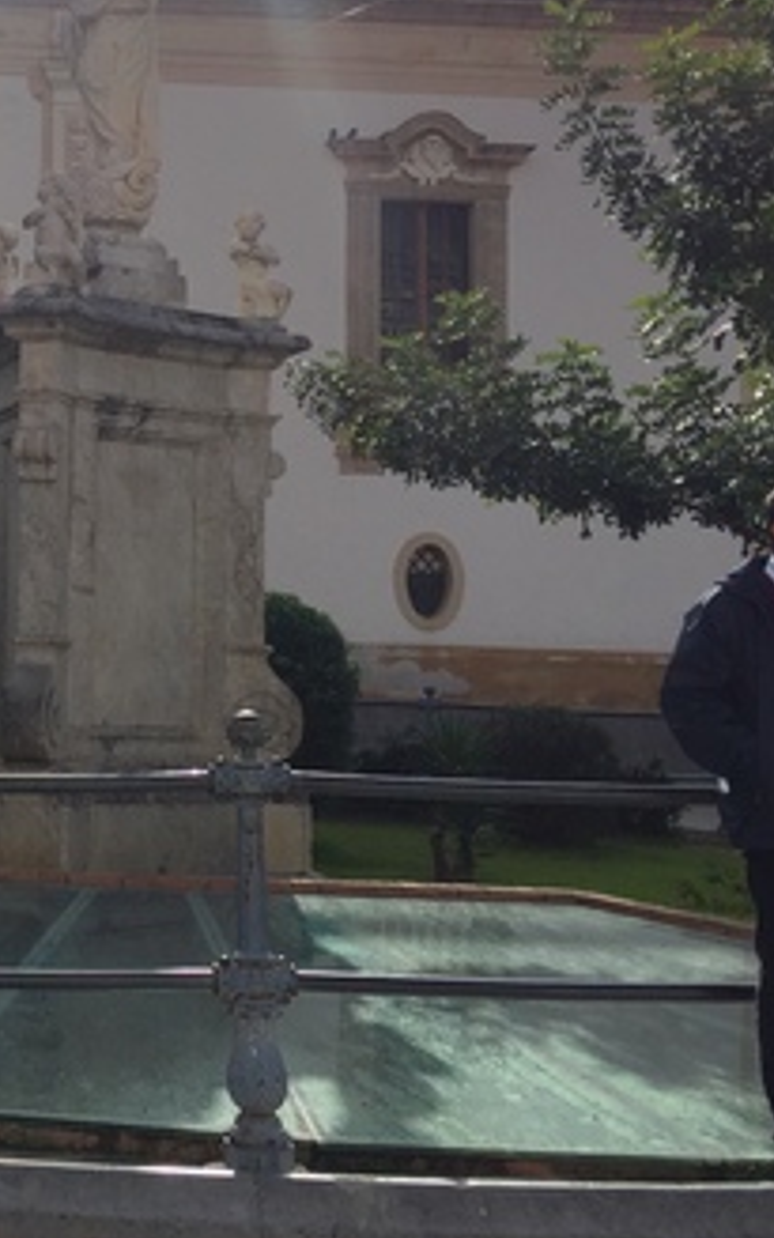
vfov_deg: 33.8
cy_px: 457
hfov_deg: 19.8
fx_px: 2025
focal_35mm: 60
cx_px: -245
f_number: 2.2
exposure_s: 1/2475
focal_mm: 4.15
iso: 32
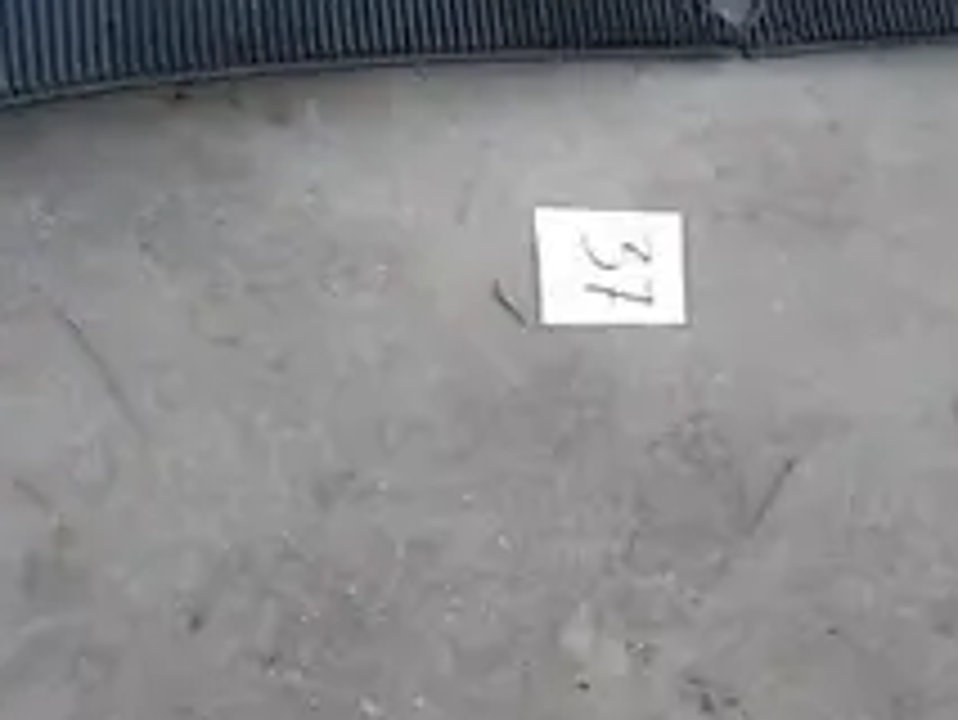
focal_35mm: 63
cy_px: 63
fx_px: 1745
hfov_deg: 30.6
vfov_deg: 22.7
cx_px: 589
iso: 80
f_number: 2.7
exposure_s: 1/60
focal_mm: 4
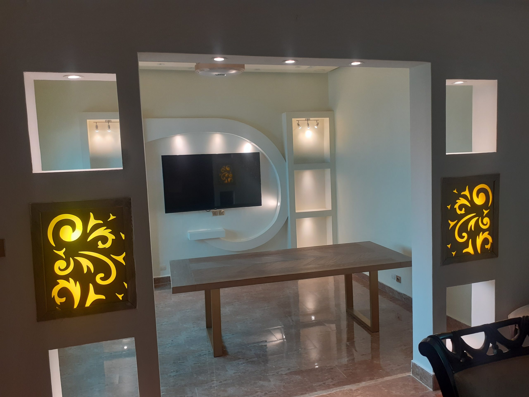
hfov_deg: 65.3
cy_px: 198
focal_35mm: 27
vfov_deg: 51.4
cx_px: 264
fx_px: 413
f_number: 1.9
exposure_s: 1/100
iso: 64
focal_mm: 3.6
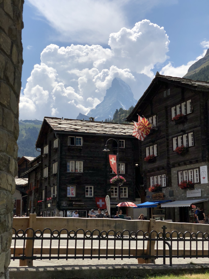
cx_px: 104
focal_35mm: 52
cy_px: 140
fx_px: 419
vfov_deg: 36.8
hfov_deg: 28.0
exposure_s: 1/4367
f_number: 2.4
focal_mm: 6
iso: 16
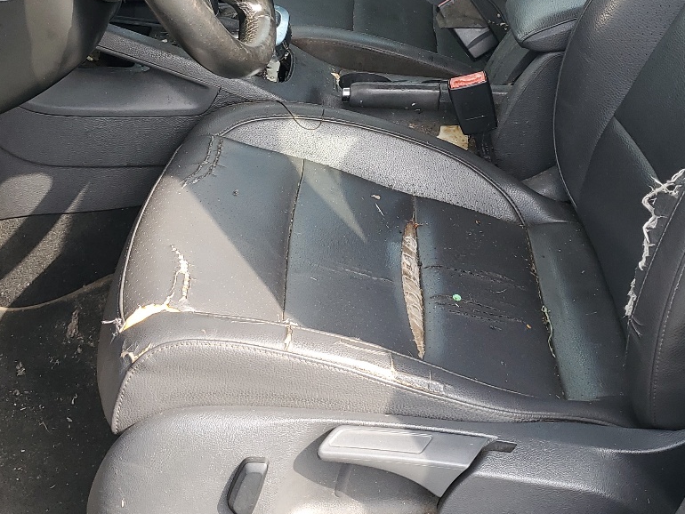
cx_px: 349
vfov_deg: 26.4
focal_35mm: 54
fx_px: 1069
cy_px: 88
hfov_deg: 35.5
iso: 50
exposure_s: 1/417
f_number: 1.5
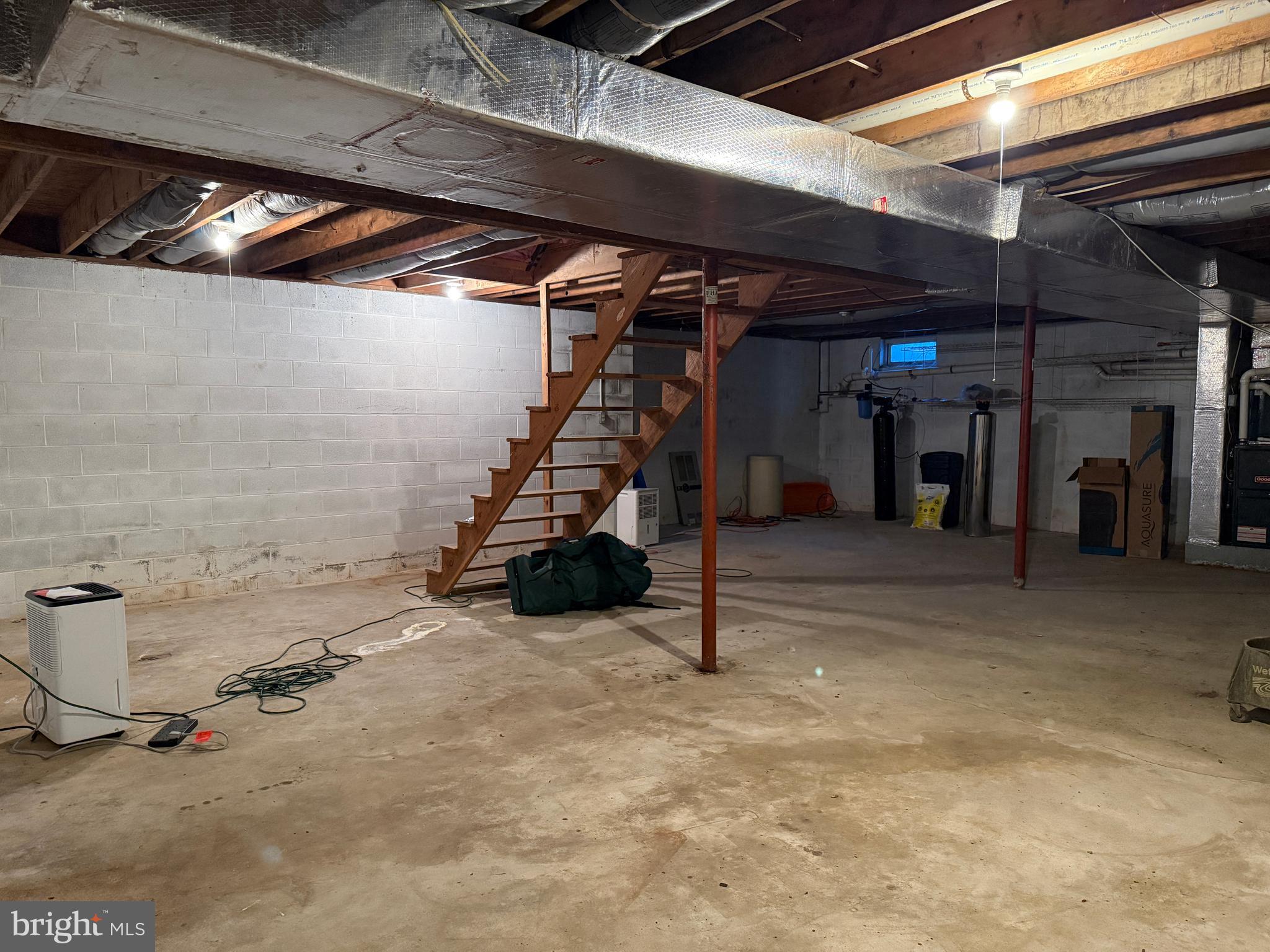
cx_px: 635
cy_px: 476
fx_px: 881
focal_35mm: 24
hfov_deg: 71.6
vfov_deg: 56.8
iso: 800
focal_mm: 6.76
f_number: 1.78
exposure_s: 1/60
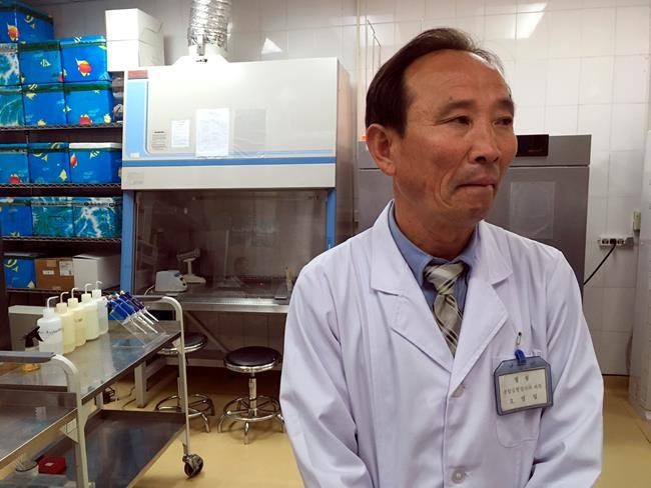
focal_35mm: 29
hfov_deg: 61.6
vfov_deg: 48.3
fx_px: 546
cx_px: 326
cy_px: 244
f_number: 2.2
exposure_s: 1/33
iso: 160
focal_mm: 4.15
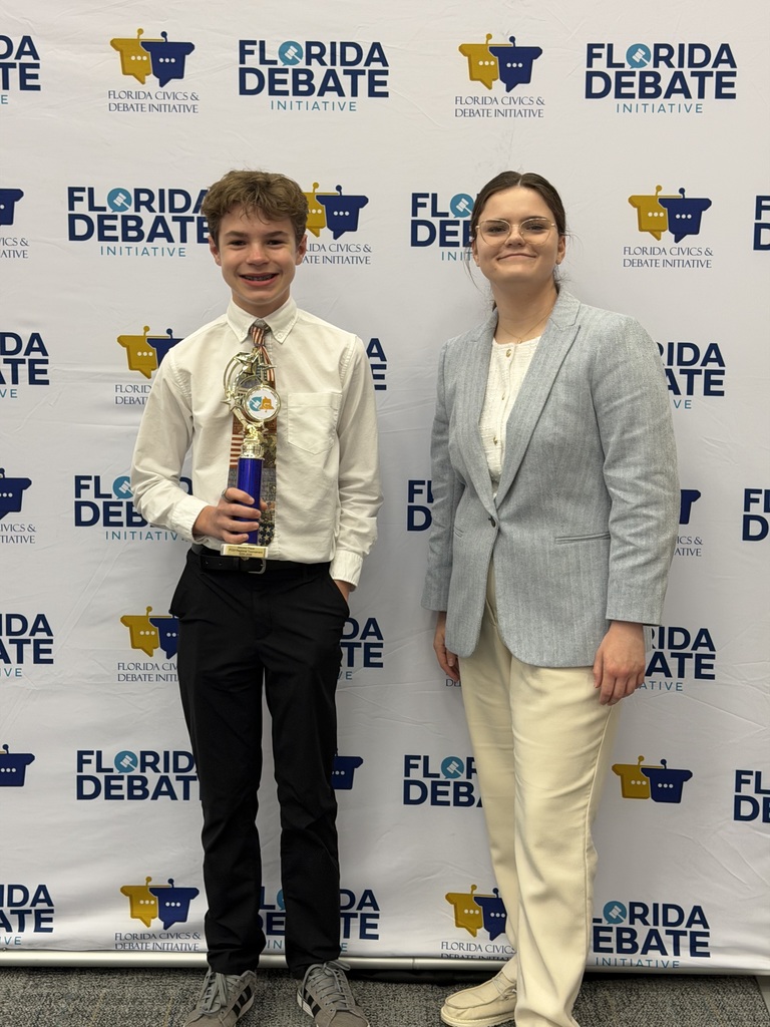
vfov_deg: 39.7
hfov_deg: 30.3
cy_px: 514
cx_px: 385
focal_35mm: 48
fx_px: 1424
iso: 125
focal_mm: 6.76
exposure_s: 1/60
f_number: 1.78
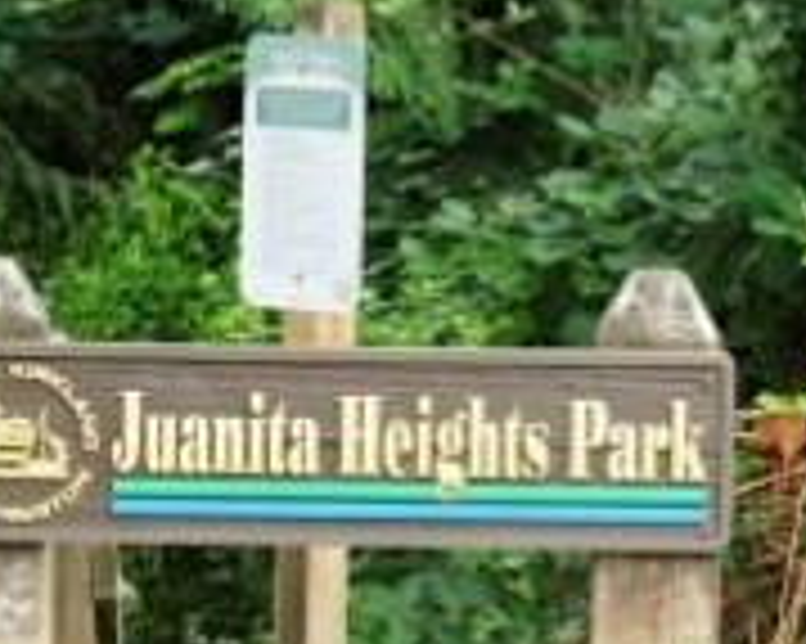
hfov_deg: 7.9
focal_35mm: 245
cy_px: 365
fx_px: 5841
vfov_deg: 6.3
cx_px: 507
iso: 800
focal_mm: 105
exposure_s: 1/60
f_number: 11
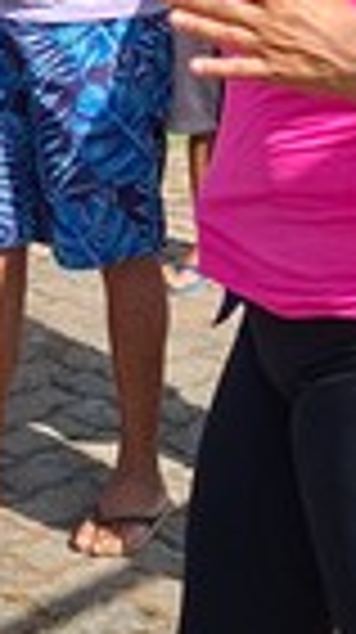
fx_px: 1801
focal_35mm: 107
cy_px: -238
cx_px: -185
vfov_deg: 18.3
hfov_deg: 10.9
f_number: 1.8
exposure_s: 1/1727
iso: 50
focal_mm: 5.54
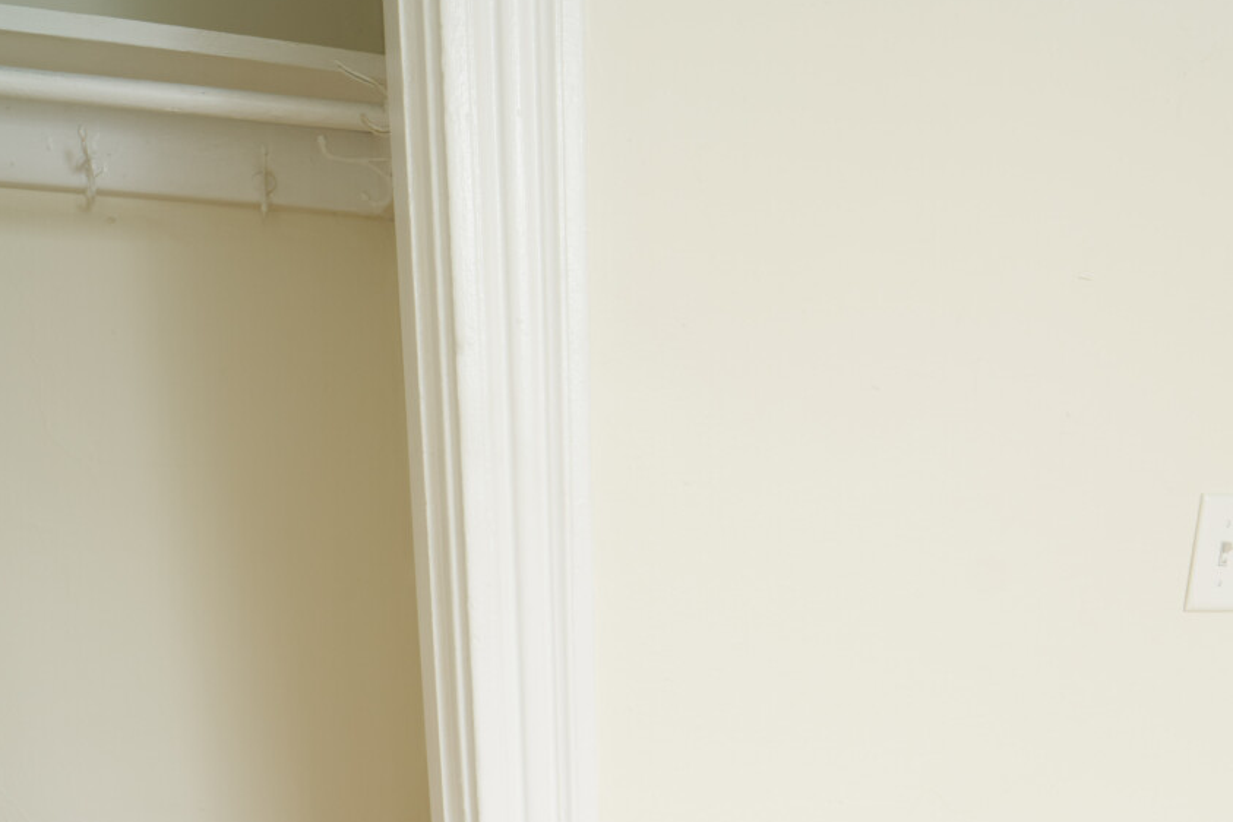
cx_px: 743
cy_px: 919
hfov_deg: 55.4
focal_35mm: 34
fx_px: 1164
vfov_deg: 33.5
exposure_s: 1/15
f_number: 6.3
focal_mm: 14
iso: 160
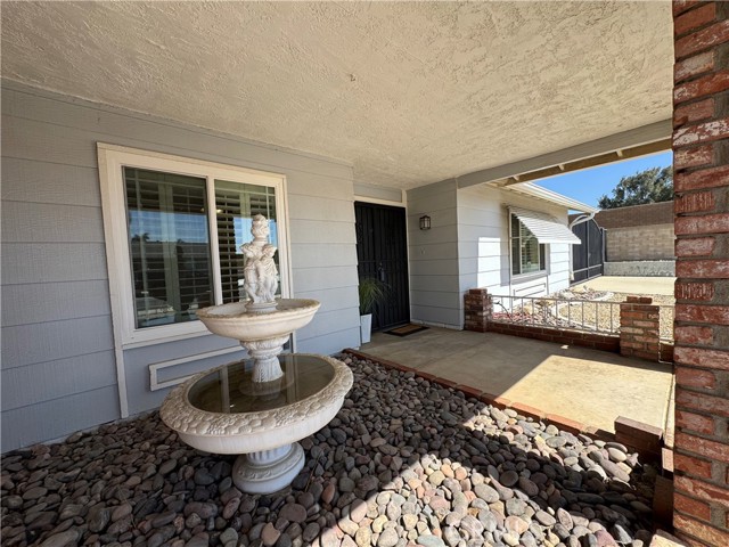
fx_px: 295
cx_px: 364
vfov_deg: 85.7
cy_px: 274
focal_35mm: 14
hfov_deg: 102.1
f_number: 2.2
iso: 40
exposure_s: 1/573
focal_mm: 2.22
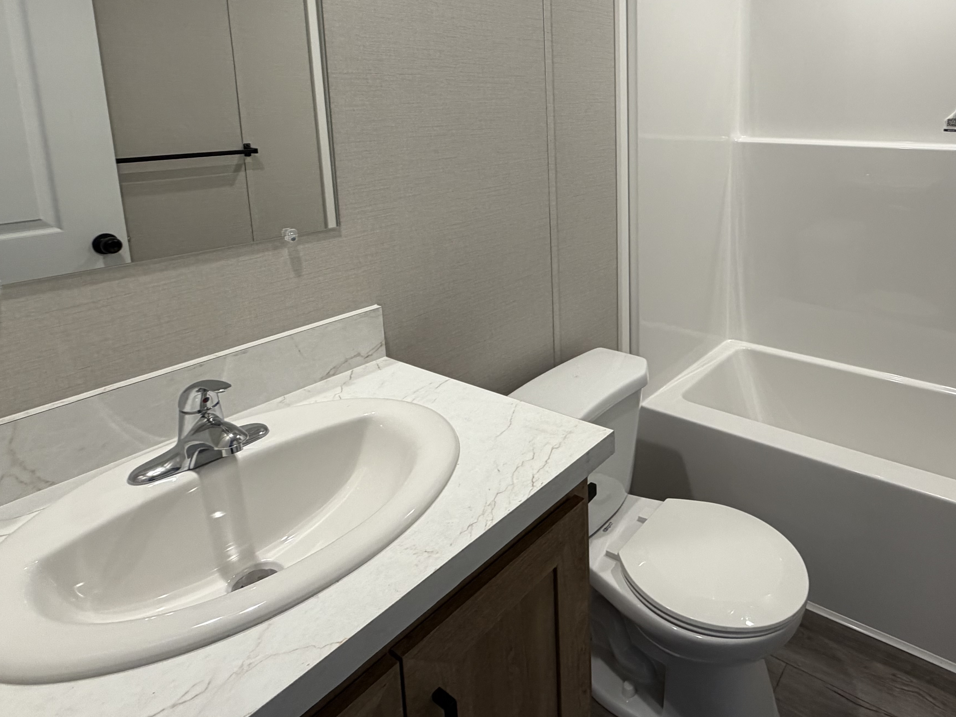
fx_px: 635
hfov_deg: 71.2
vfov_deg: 56.8
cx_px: 656
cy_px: 205
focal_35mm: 23
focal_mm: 2.22
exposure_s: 1/120
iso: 125
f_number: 2.2
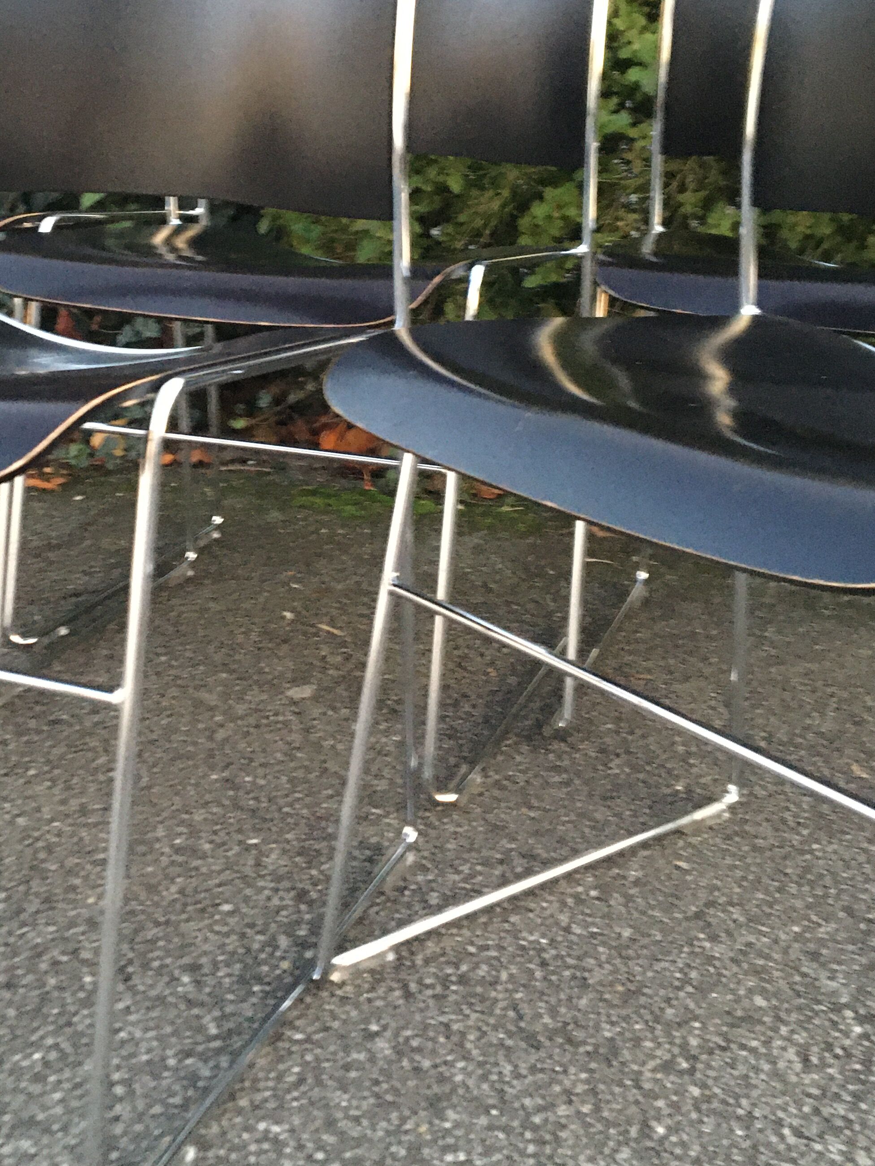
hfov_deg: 32.0
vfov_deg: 41.6
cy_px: 402
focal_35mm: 45
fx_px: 1516
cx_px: 305
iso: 500
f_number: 2.2
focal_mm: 4.15
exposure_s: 1/17
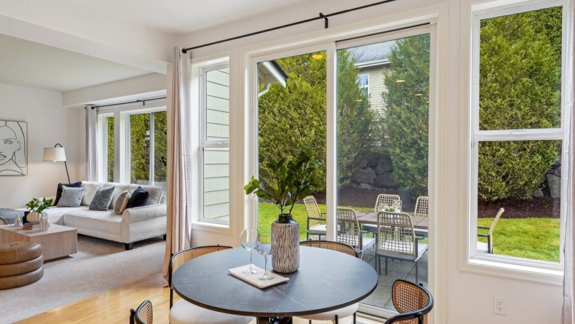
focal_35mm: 22
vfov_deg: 51.5
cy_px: 161
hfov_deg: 81.2
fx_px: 335
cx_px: 279
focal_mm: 17
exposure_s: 1/45
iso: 400
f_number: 8
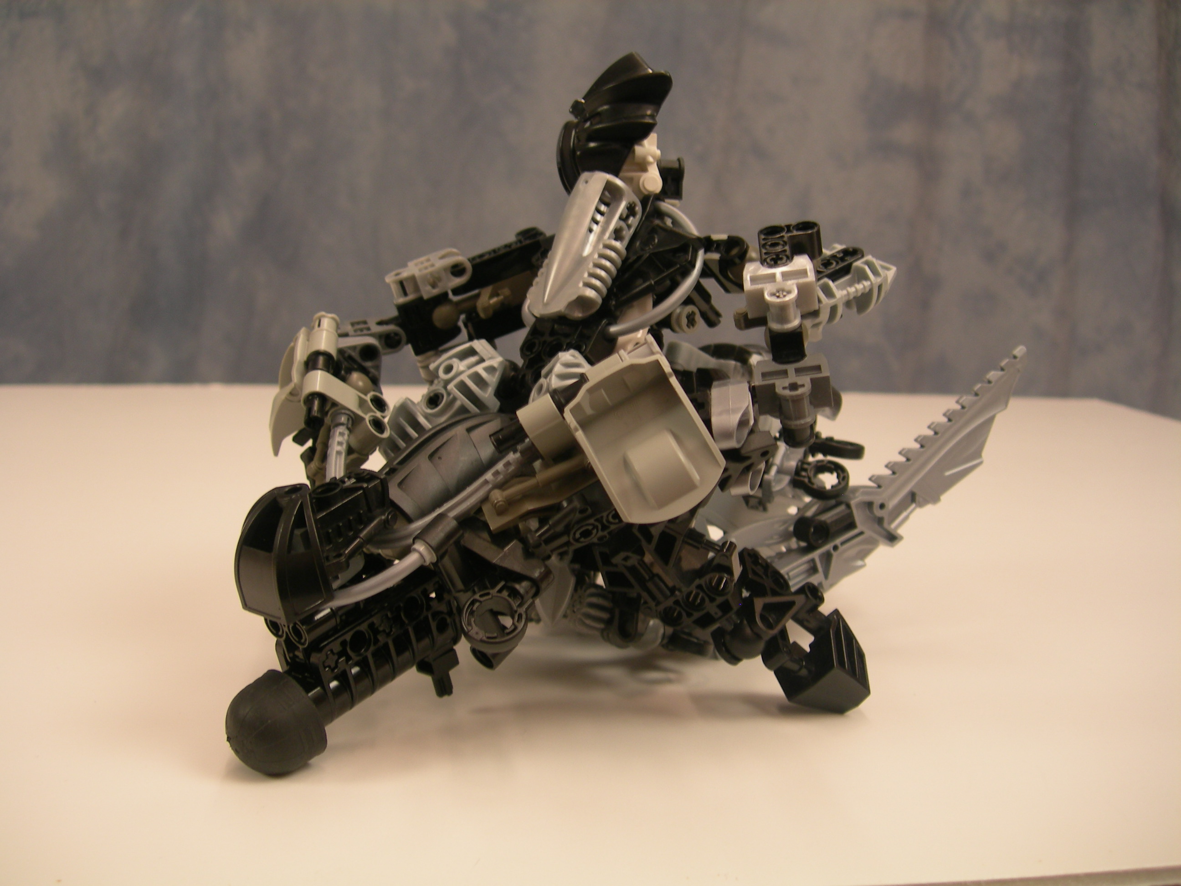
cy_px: 443
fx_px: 1296
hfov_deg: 49.0
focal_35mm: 38
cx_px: 590
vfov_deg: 37.7
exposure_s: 1/18
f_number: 2.8
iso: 50
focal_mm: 7.8
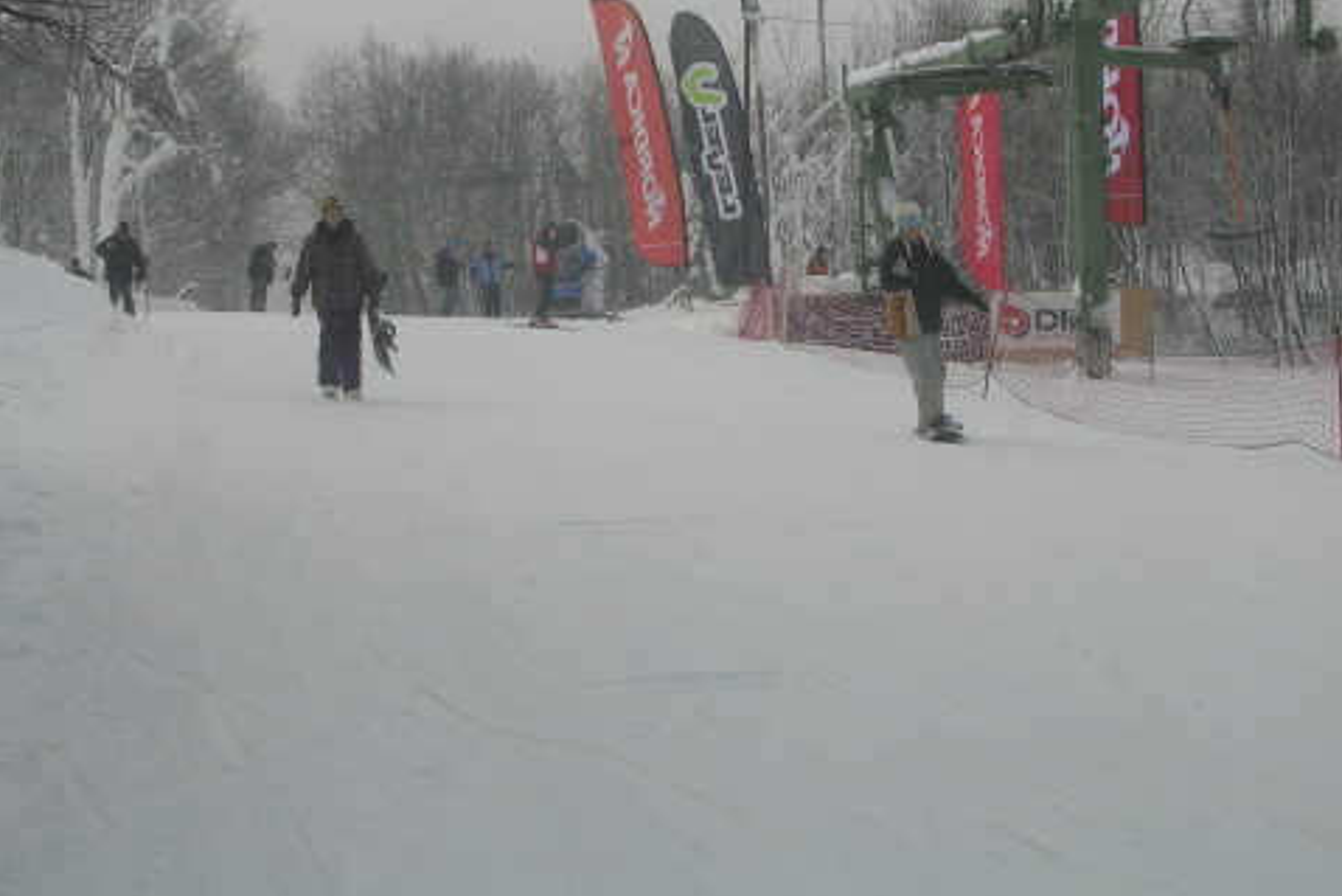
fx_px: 2610
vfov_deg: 19.5
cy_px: 413
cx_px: 671
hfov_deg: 28.8
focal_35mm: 70
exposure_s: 1/736
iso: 50
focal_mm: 10.2
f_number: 3.6
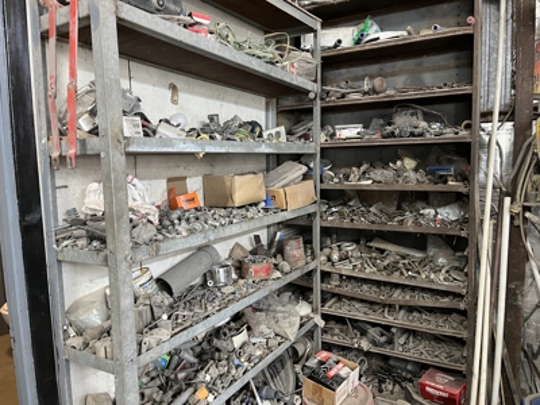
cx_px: 270
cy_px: 202
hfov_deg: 67.3
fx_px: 406
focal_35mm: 26
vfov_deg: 53.1
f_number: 1.6
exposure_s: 1/60
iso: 320
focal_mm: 5.1
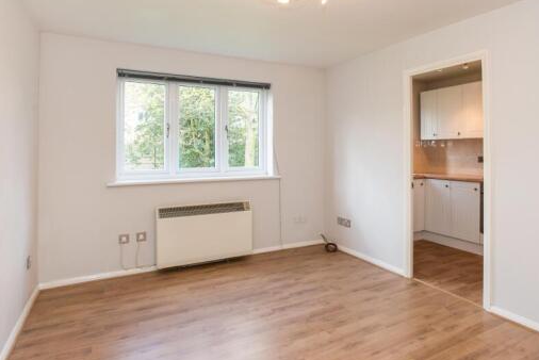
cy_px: 156
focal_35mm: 22
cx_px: 296
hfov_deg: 78.3
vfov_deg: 57.1
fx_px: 330
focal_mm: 17
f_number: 8
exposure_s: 1/25
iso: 400
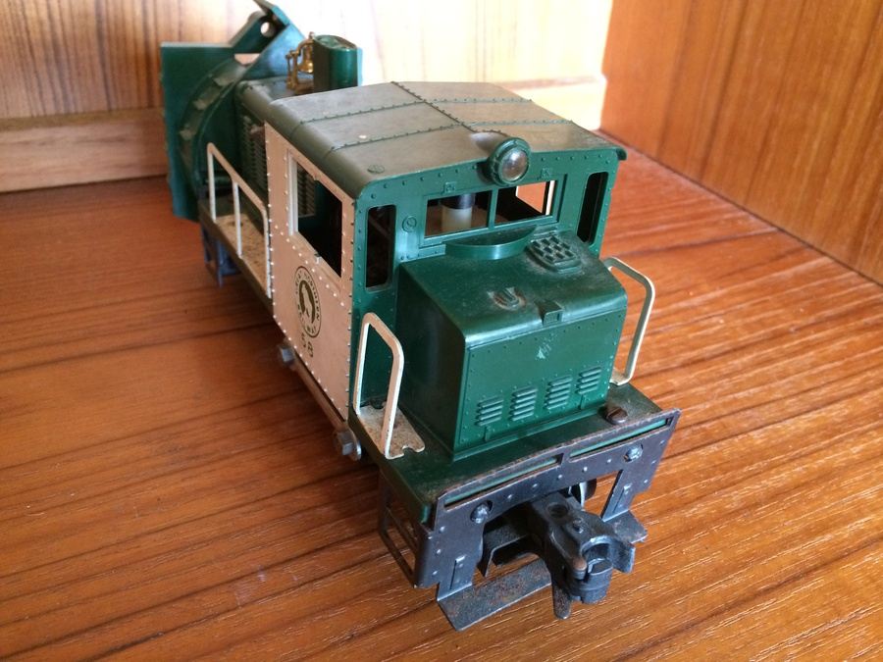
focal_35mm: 30
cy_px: 331
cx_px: 442
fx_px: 765
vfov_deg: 46.8
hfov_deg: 60.0
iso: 320
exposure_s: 1/15
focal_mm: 4.12
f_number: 2.2
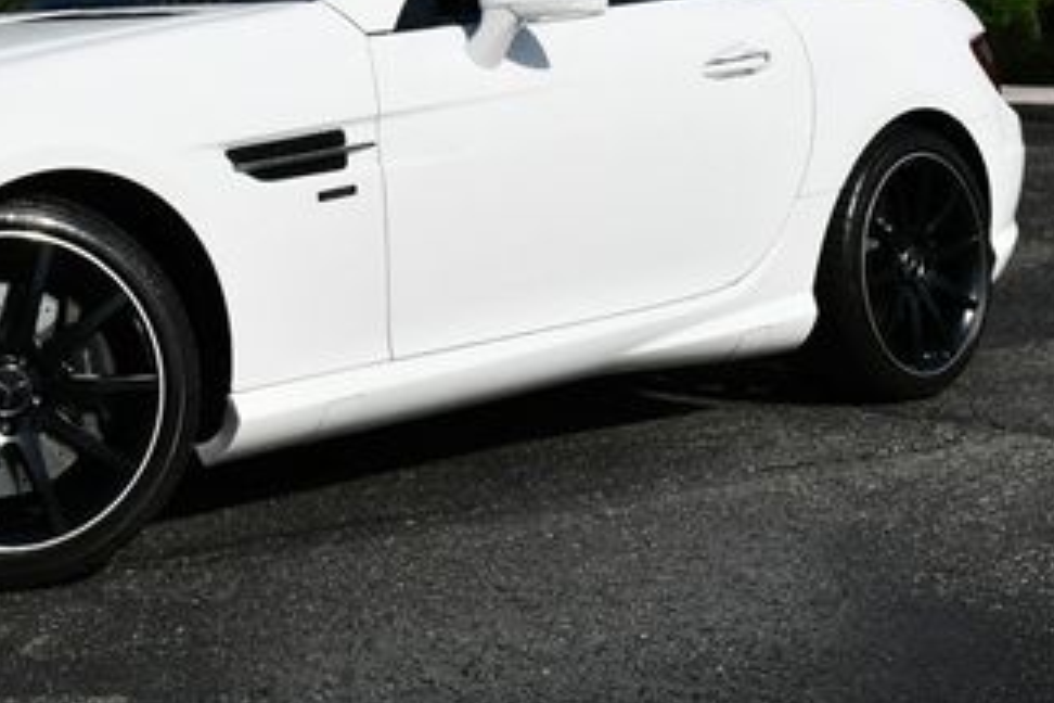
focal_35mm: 87
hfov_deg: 22.9
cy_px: 29
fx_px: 2547
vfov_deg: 15.5
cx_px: 137
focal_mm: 22
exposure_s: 1/400
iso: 100
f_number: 10
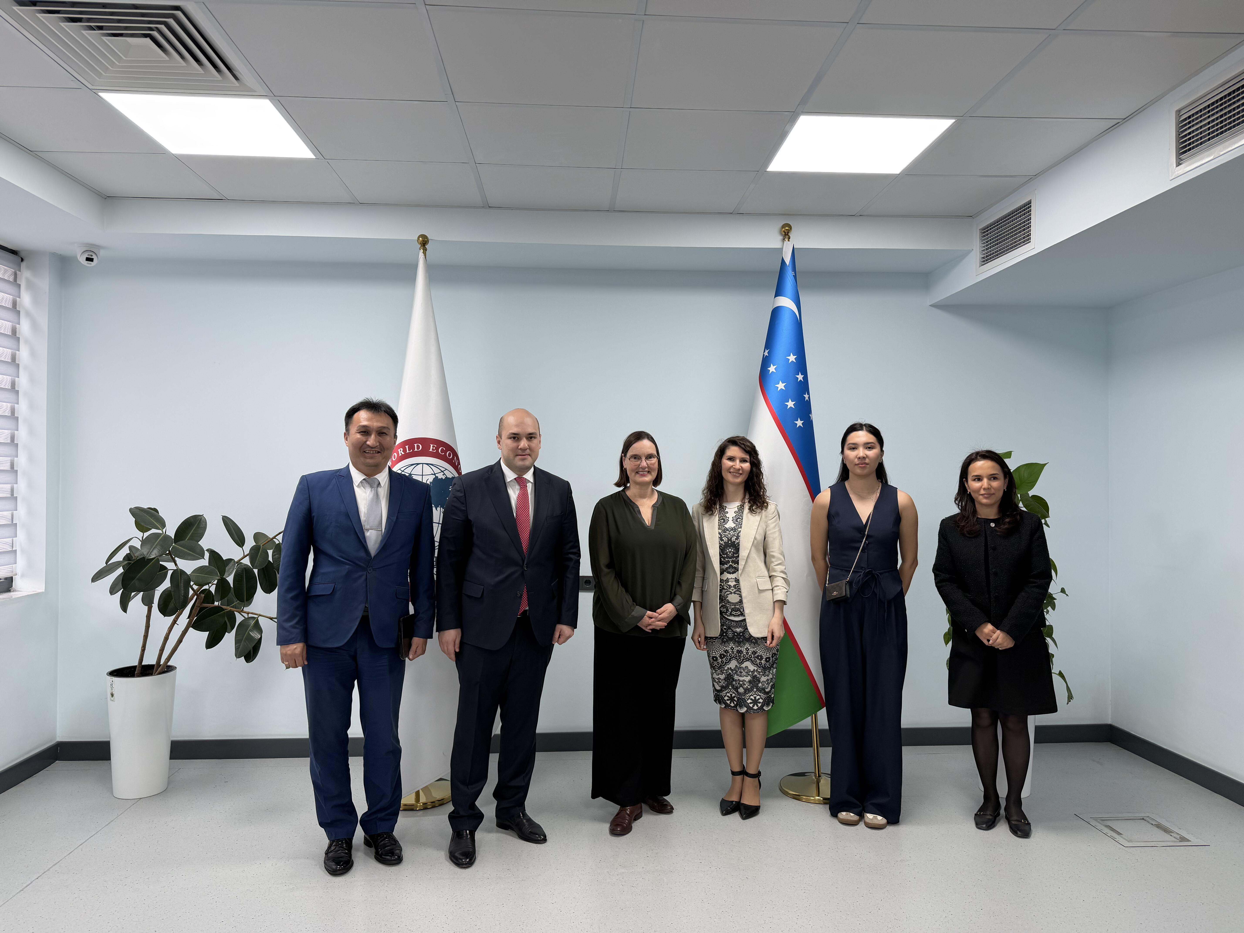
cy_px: 466
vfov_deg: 56.8
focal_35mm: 24
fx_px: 862
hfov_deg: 71.6
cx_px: 622
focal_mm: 6.76
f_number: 1.78
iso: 64
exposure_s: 1/100
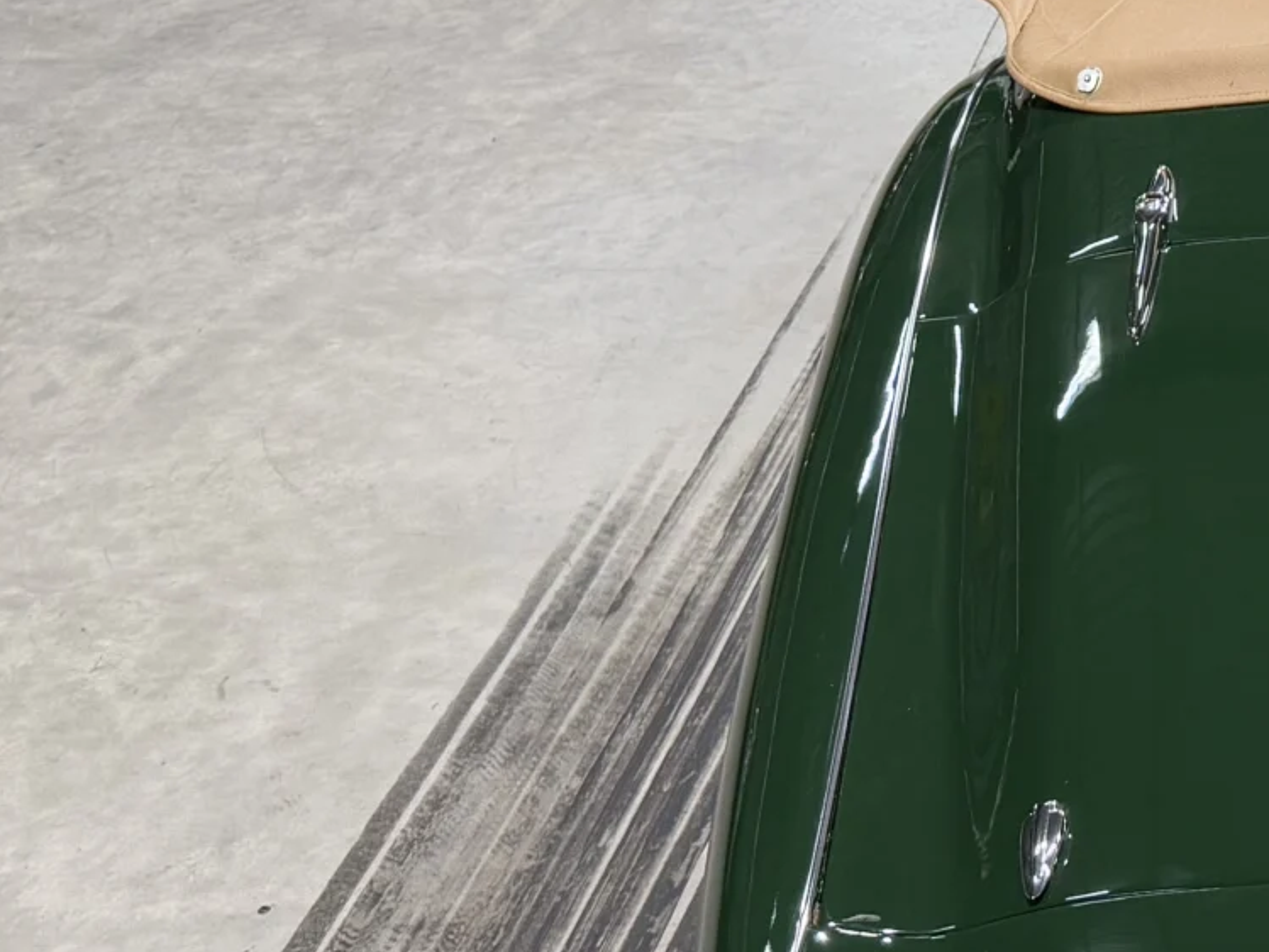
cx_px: 1782
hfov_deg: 21.0
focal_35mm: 82
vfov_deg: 18.0
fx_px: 3007
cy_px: 510
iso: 250
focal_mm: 6.76
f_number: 1.78
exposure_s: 1/50
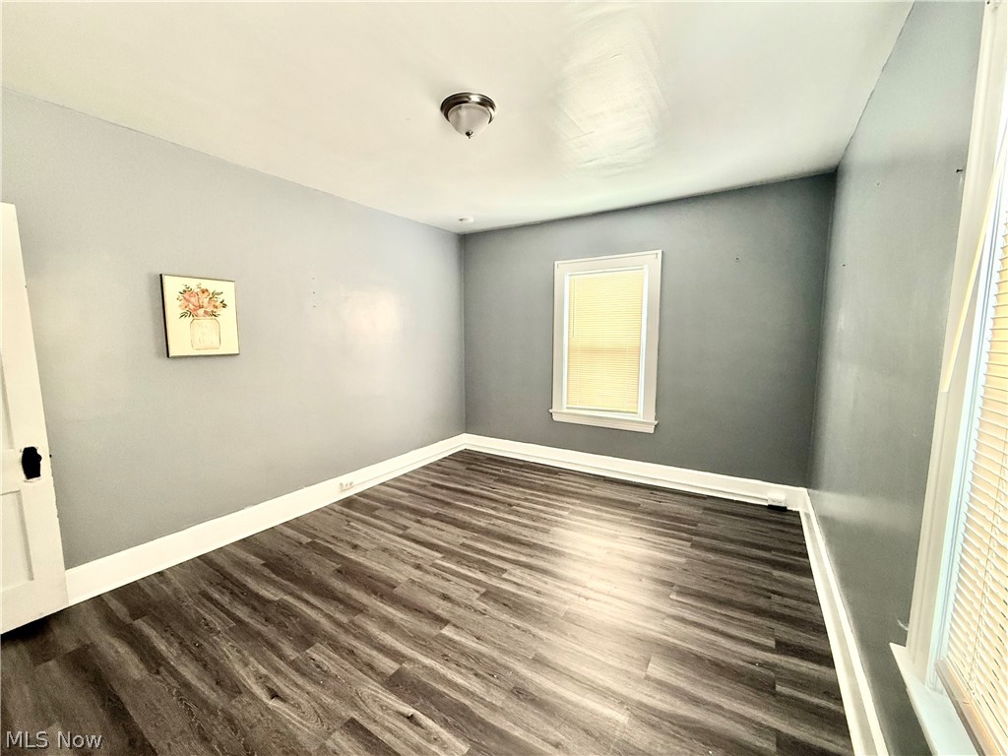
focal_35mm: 14
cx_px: 504
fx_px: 408
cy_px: 378
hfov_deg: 102.1
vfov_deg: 85.7
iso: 320
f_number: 2.2
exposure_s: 1/87
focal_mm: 2.22
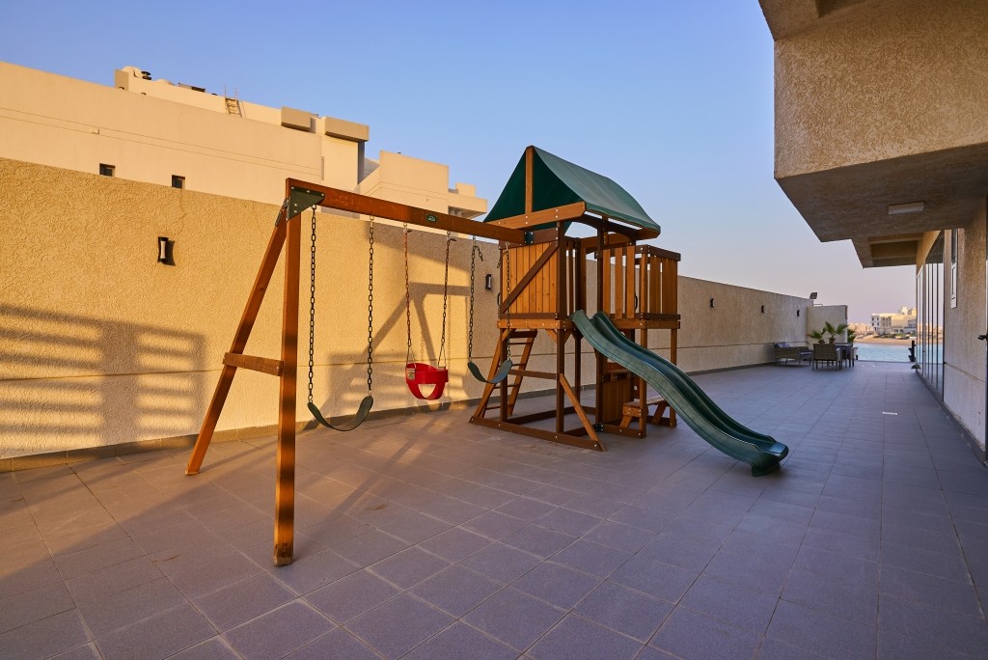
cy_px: 330
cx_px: 494
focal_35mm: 17
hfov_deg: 93.2
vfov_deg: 70.5
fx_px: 467
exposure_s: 1/100
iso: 125
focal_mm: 17
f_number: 8
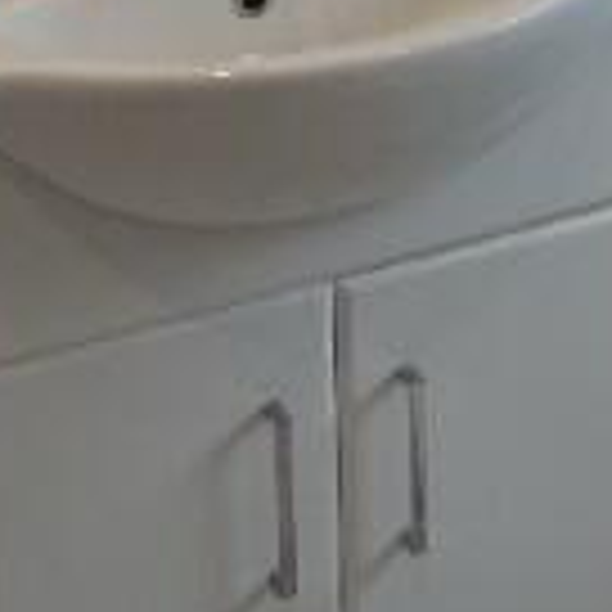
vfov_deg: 15.3
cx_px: 878
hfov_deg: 16.7
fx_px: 1920
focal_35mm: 96
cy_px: -536
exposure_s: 1/60
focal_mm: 10
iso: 200
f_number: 4
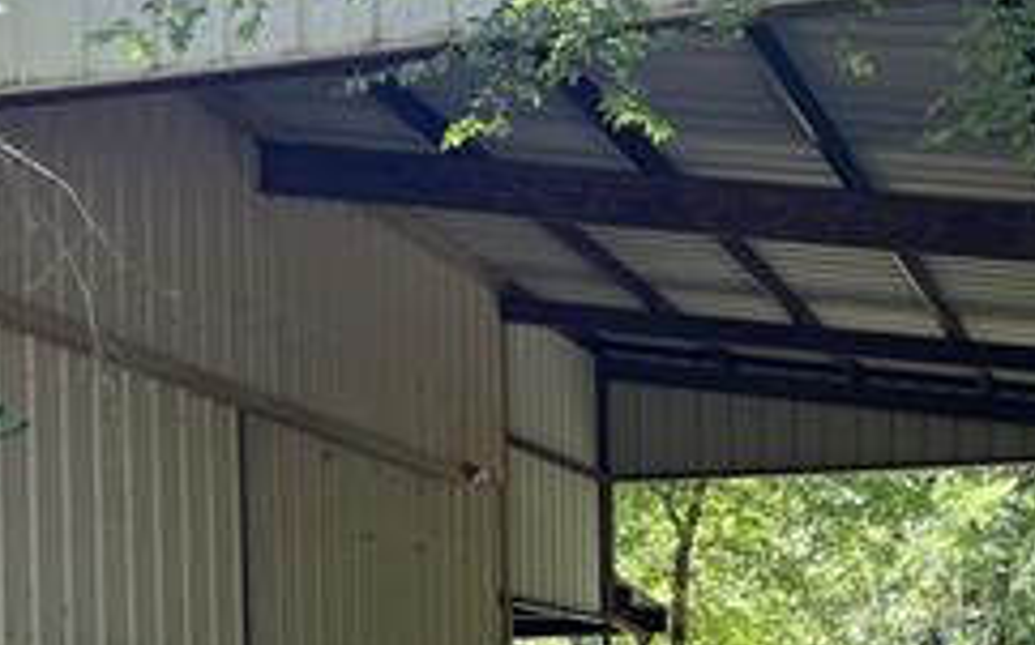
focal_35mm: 73
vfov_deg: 17.1
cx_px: 650
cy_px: 769
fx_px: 2058
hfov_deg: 28.1
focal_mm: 5.1
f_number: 1.6
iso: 40
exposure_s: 1/182
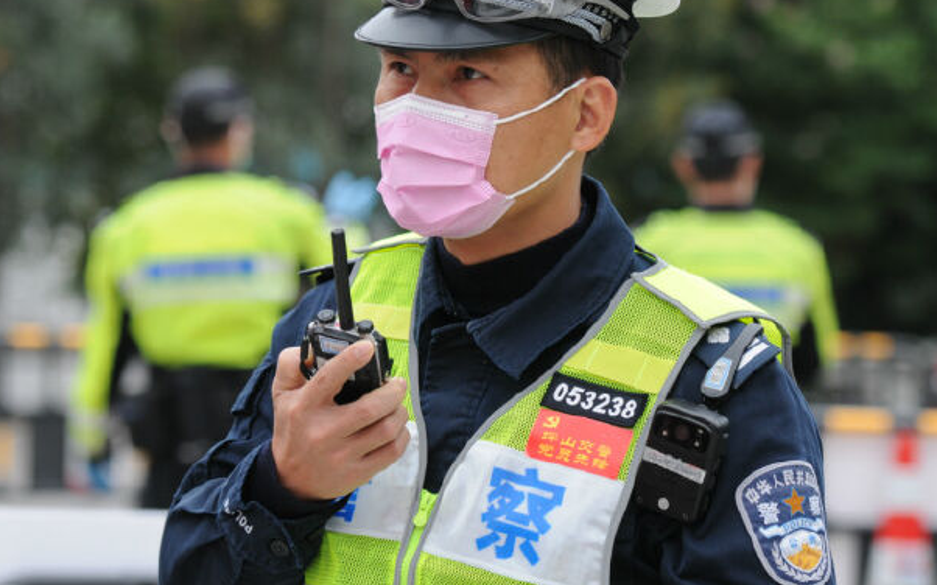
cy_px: 229
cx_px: 467
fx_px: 4953
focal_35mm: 194
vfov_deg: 6.8
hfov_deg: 10.8
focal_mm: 102
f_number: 4
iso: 400
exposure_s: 1/200
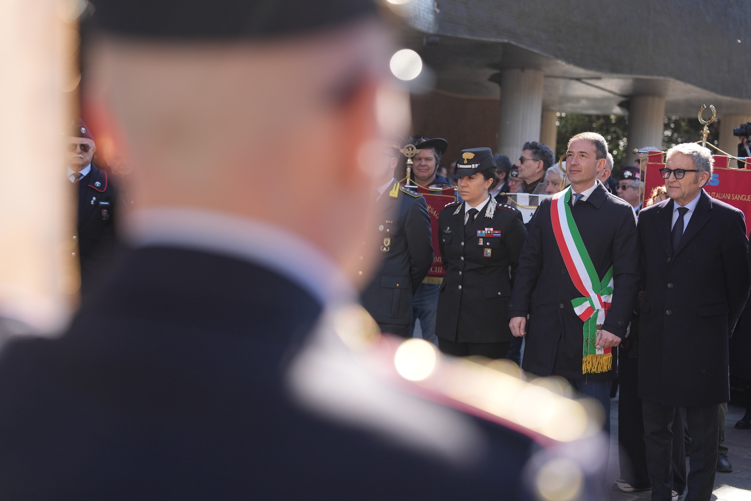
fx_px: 1460
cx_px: 376
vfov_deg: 19.5
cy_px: 250
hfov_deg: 28.8
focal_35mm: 70
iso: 640
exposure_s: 1/2500
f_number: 2.8
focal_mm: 70
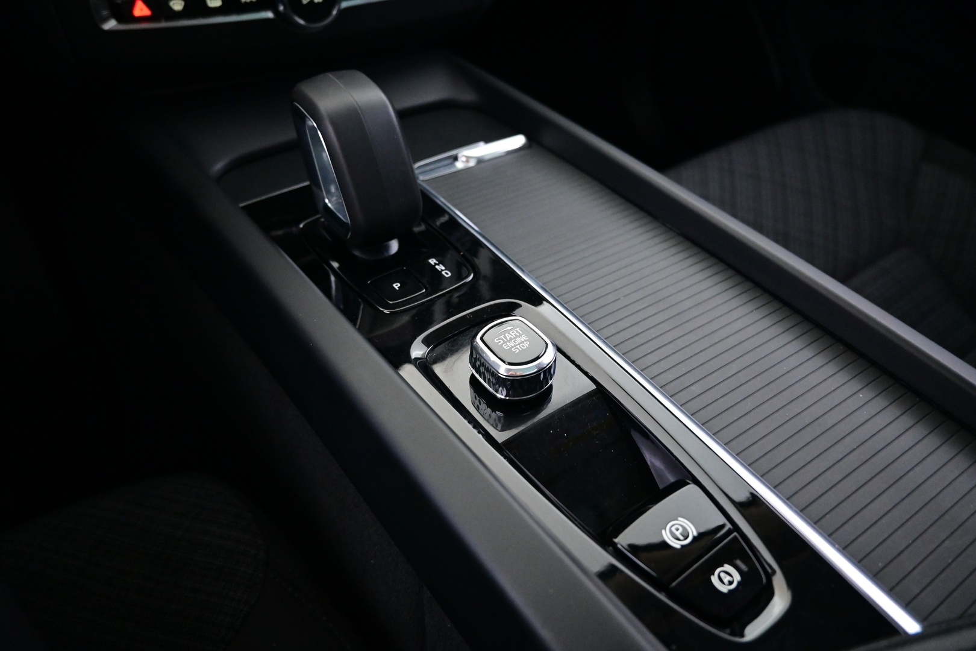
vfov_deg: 53.1
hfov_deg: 73.7
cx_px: 488
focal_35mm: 24
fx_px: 651
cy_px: 326
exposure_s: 1/25
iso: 3600
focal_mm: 16
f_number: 3.5
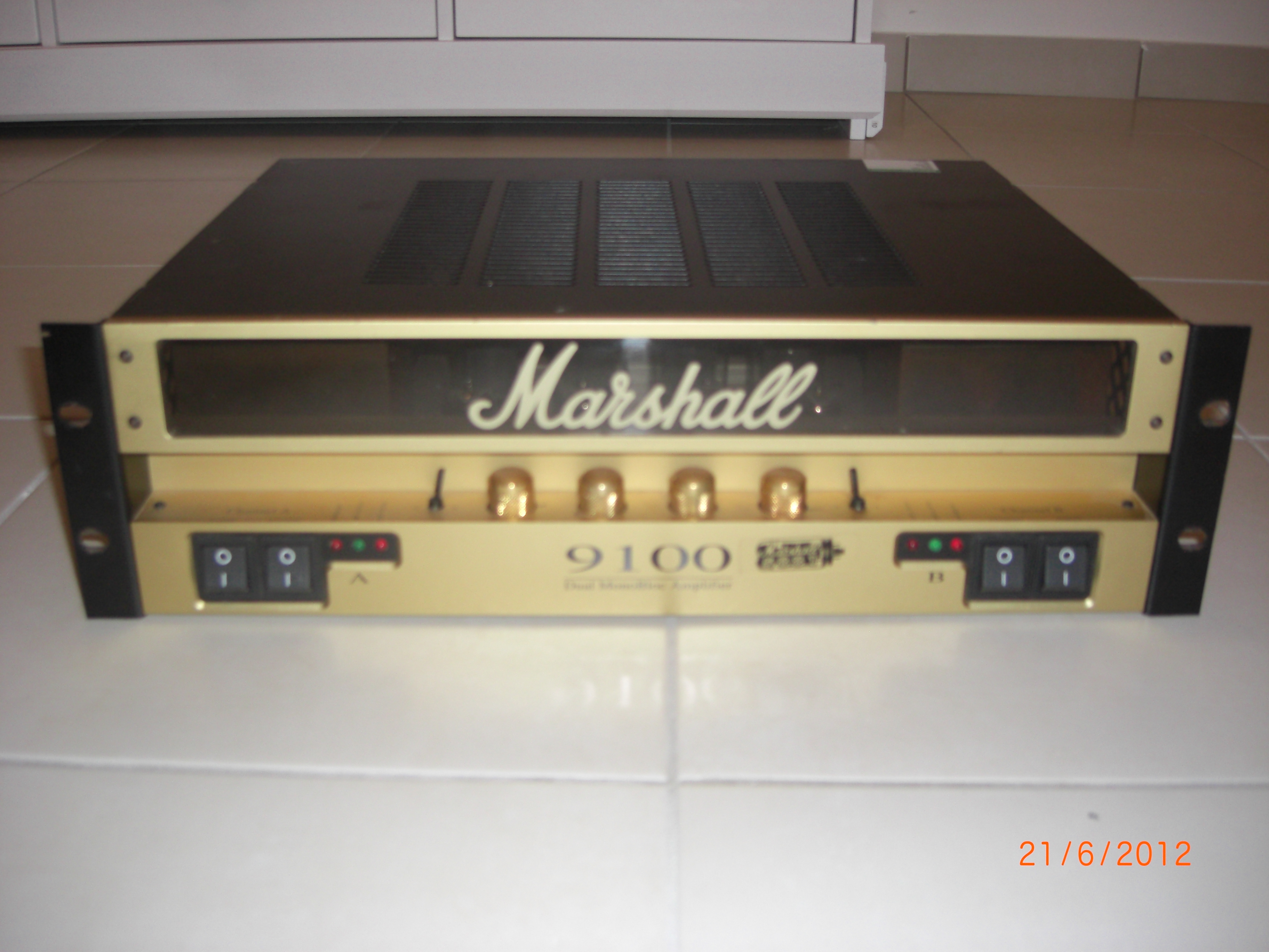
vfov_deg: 37.7
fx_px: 1393
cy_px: 476
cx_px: 634
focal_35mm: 38
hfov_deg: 49.0
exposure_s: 1/60
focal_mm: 7.9
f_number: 2.8
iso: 200
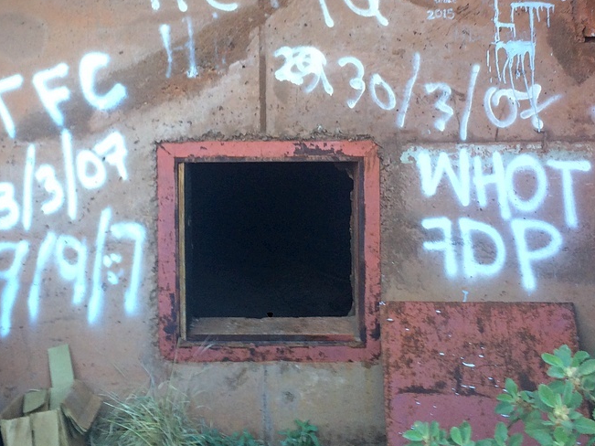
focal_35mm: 57
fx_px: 980
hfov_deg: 33.7
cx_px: 260
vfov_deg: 24.9
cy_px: 48
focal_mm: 4.15
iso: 50
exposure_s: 1/50
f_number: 2.2
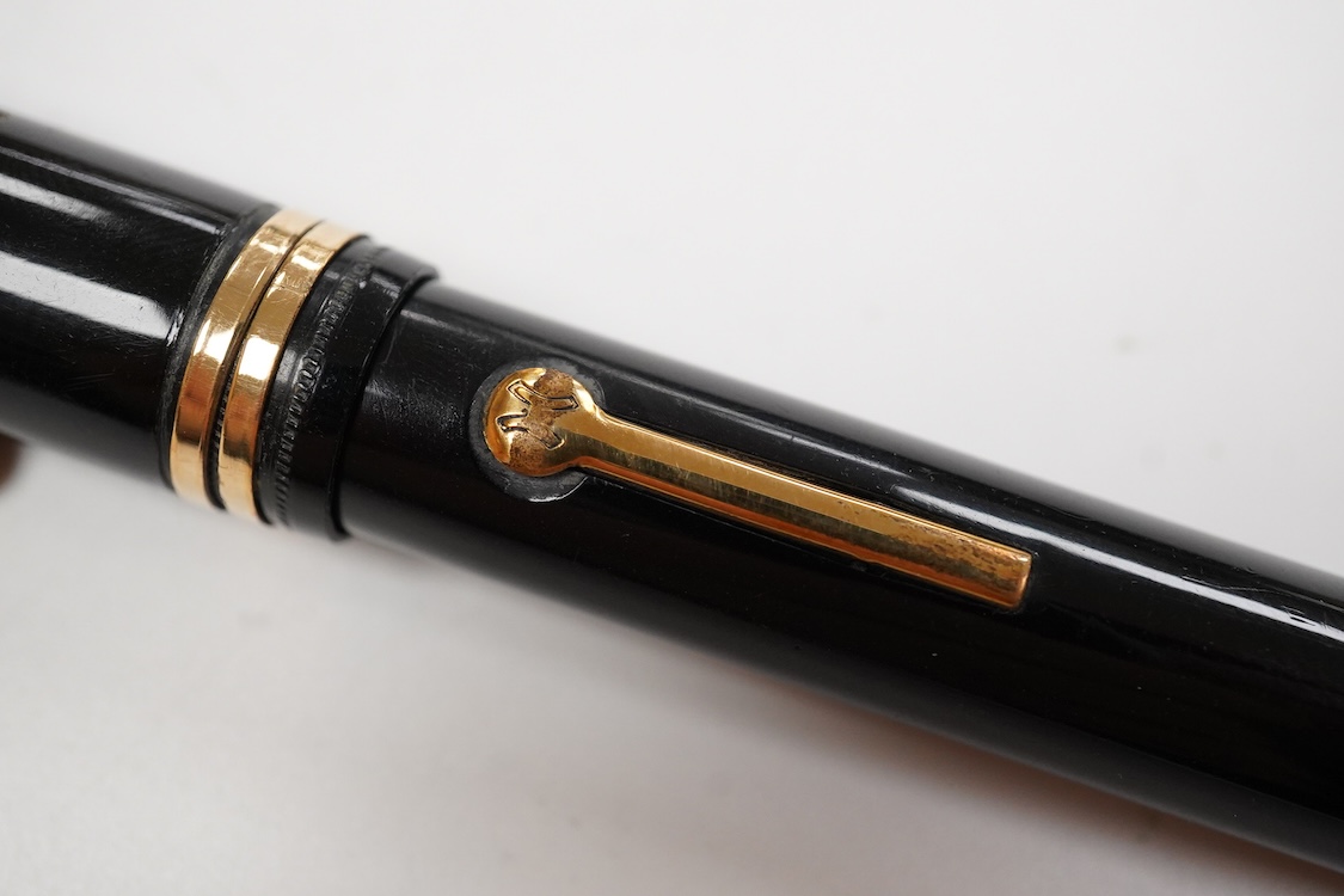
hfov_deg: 43.6
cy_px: 448
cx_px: 672
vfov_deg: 29.9
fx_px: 1680
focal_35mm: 45
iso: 2500
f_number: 10
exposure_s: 1/200
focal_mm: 30
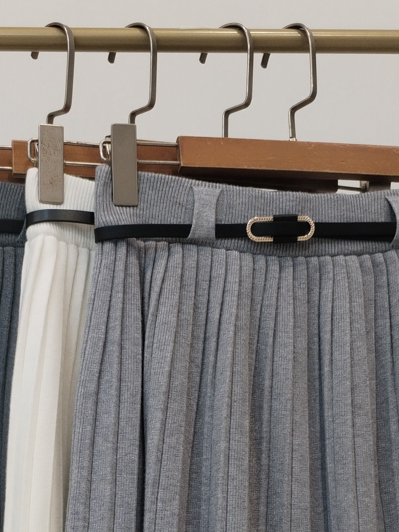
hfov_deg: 20.7
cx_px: 151
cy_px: 598
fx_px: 1091
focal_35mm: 71
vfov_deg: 25.3
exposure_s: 1/60
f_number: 1.8
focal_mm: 4.75
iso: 326
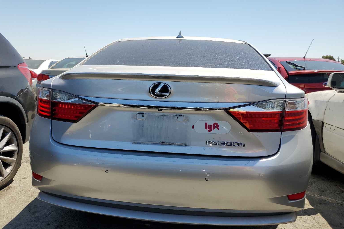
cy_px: 123
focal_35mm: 28
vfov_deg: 46.4
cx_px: 169
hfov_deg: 65.5
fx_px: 268
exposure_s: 1/3333
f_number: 1.5
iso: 50
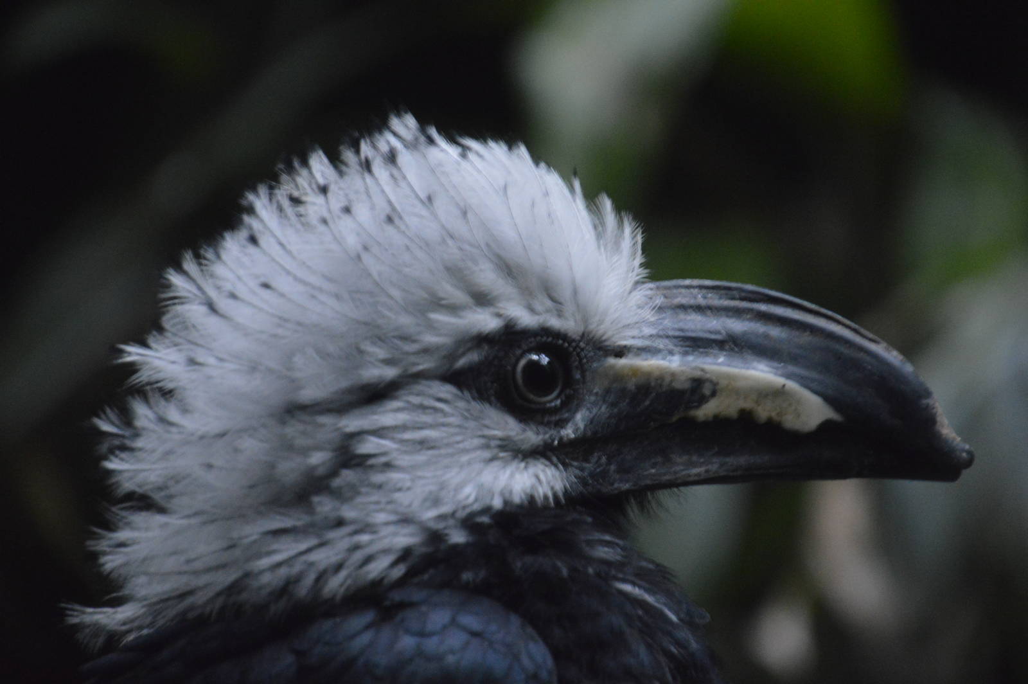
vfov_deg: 3.0
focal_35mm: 450
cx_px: 514
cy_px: 342
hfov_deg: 4.6
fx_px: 12839
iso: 3200
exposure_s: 1/40
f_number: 6.3
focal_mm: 300
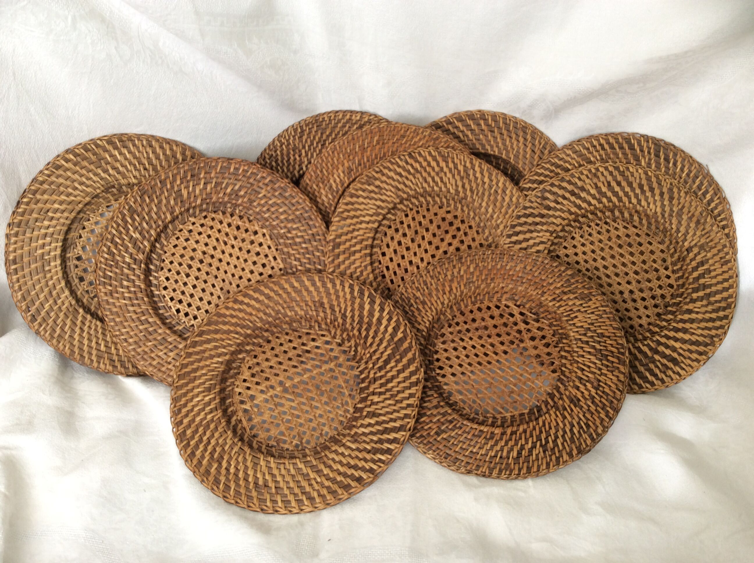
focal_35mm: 32
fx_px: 696
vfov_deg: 44.1
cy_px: 282
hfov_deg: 56.9
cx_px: 377
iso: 40
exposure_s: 1/33
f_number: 2.4
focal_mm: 3.3
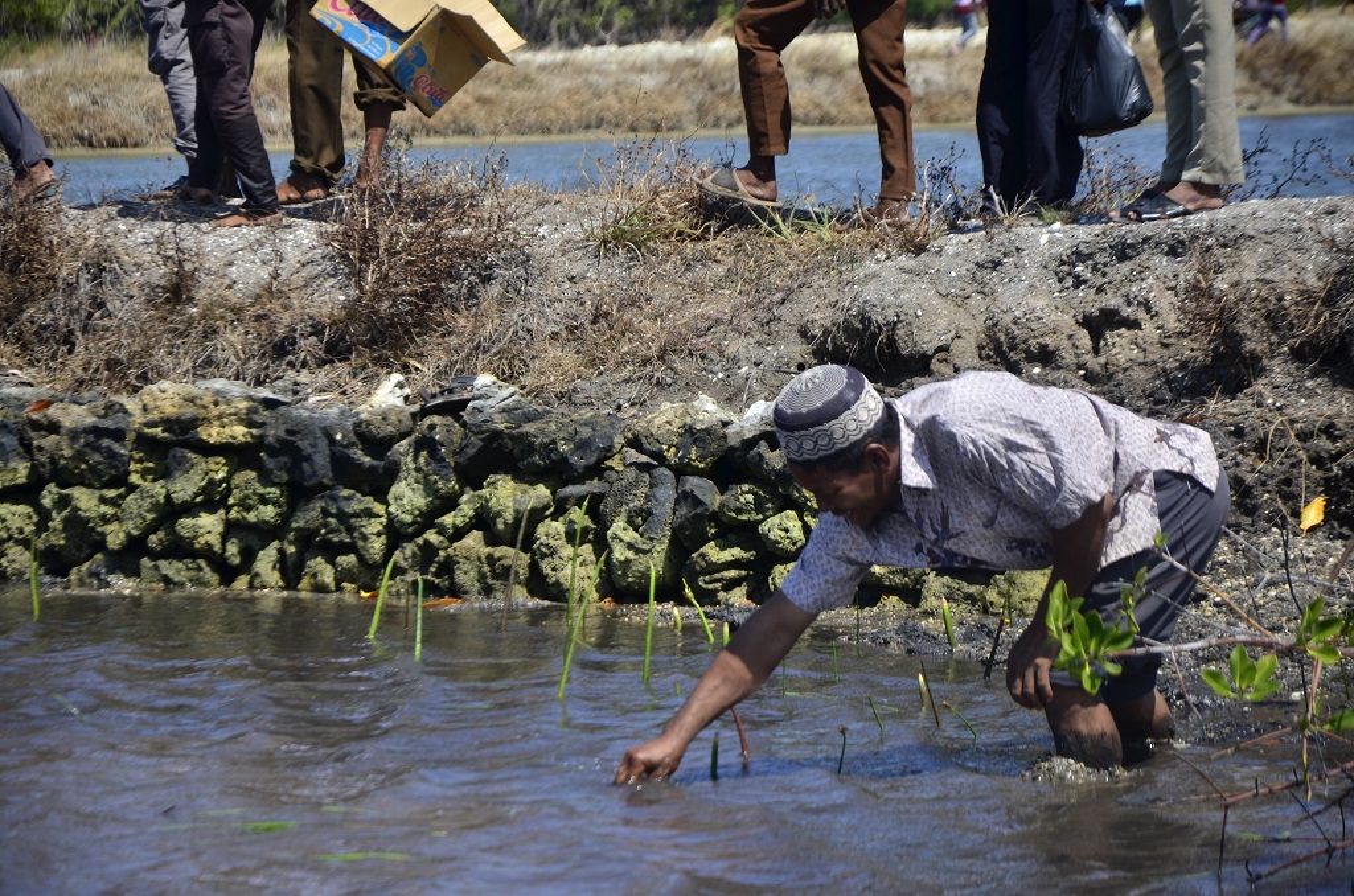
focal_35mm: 158
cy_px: 448
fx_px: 5911
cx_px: 677
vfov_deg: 8.7
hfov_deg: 13.1
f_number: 5.6
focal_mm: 105
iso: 100
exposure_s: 1/750
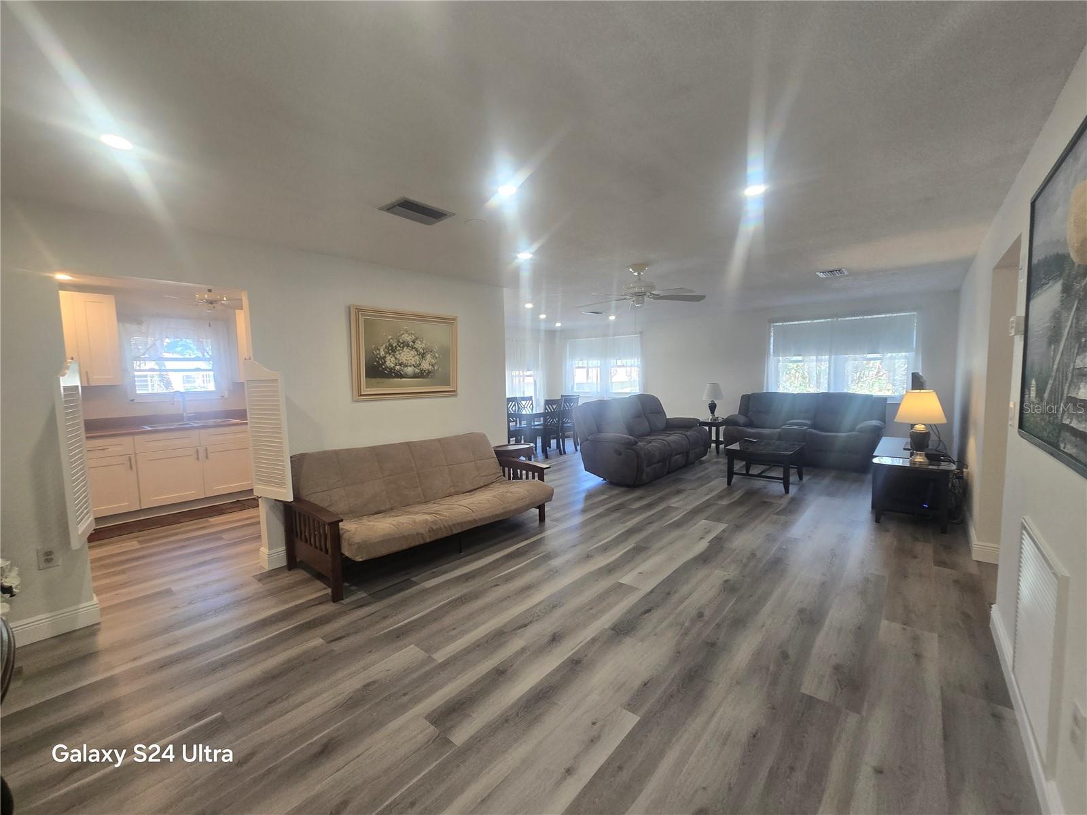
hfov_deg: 106.2
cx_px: 544
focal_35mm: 13
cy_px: 408
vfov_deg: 89.9
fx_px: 408
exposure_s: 1/60
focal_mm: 2.2
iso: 125
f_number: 2.2
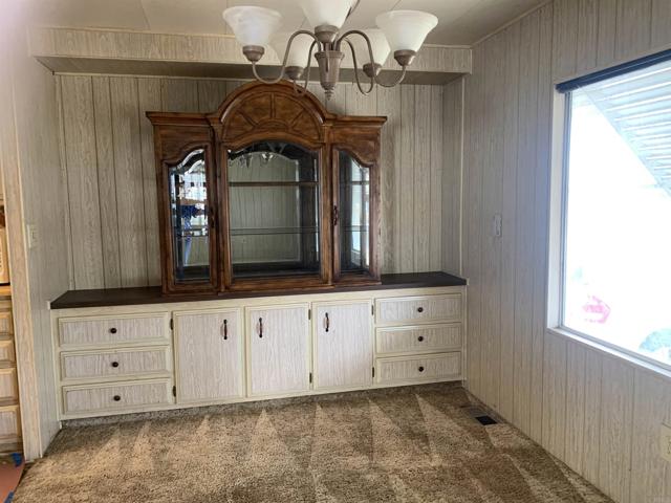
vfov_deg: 53.1
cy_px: 252
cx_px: 336
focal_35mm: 26
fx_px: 504
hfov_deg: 67.3
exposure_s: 1/60
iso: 160
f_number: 1.8
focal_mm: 4.25
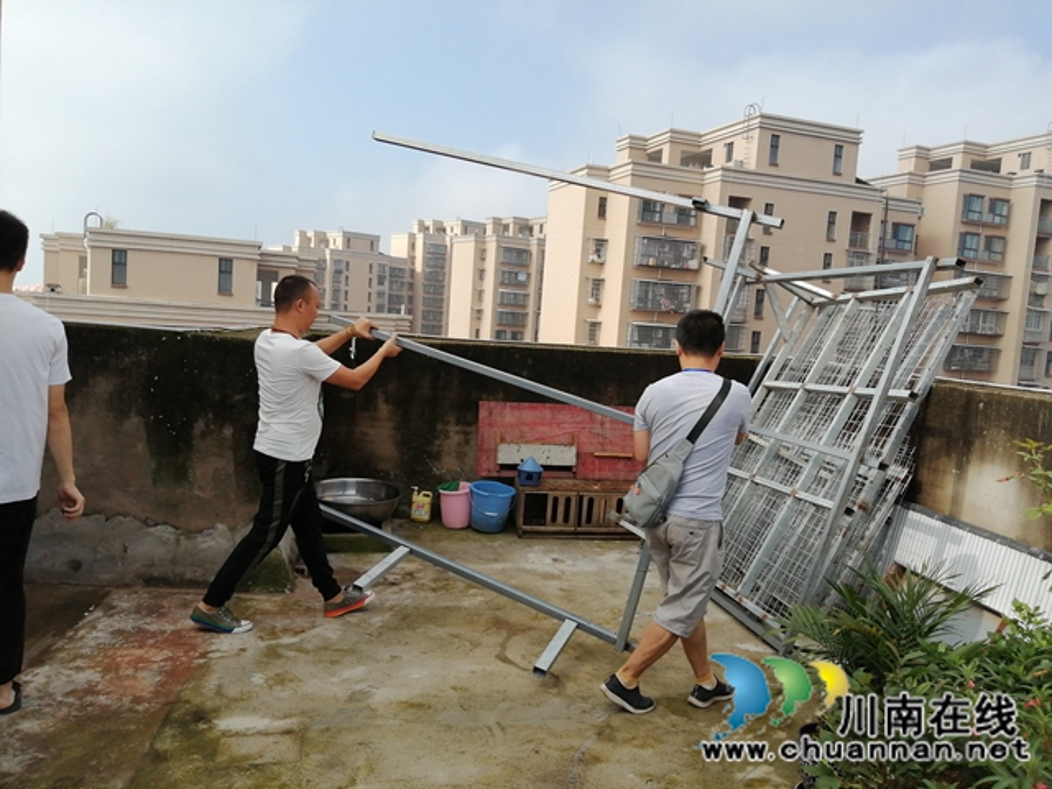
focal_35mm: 26
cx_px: 526
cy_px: 394
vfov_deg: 53.1
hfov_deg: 67.3
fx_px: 790
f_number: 1.8
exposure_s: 1/1348
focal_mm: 3.46
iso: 50
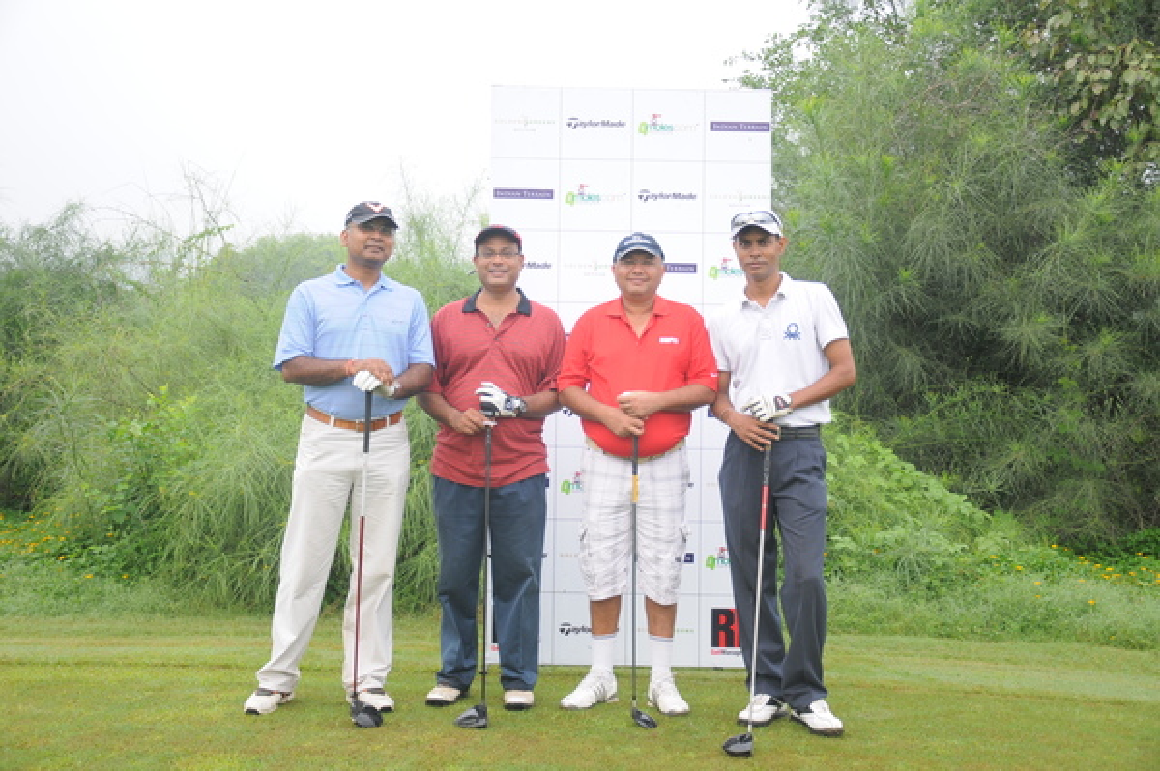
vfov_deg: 29.8
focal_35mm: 45
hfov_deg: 43.6
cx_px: 580
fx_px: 1449
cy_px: 386
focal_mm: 30
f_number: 4.2
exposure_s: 1/80
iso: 200
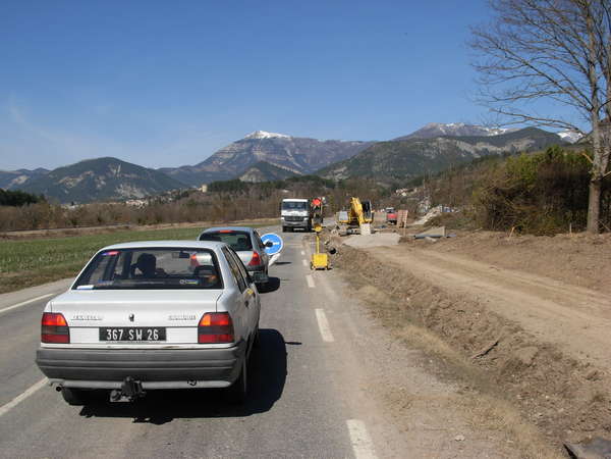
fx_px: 671
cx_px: 306
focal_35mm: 38
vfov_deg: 37.7
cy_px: 230
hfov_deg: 49.0
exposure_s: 1/886
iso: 79
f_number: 4.9
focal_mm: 6.3
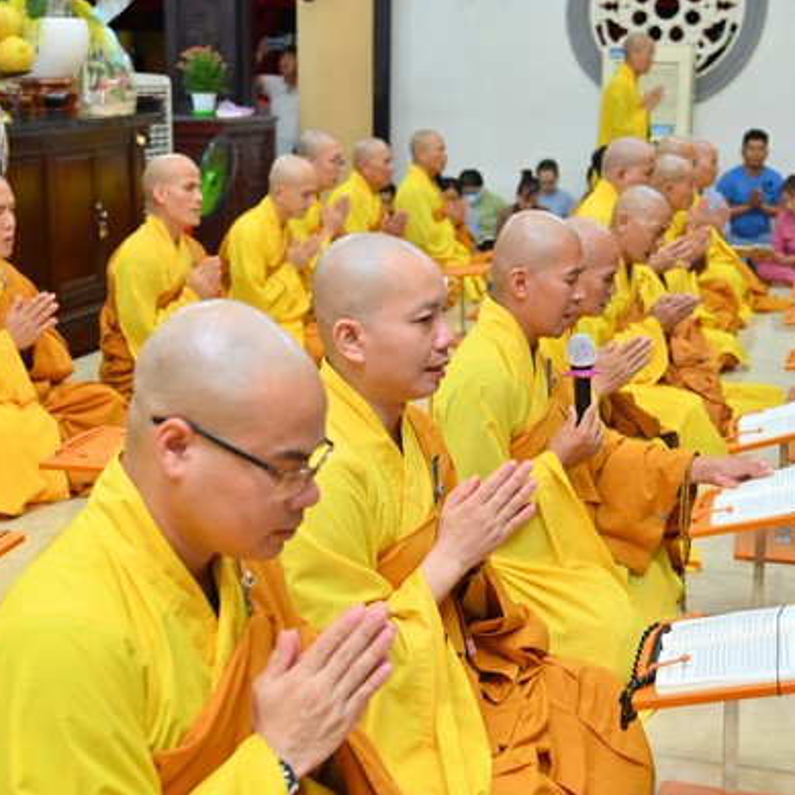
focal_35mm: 54
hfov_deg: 31.6
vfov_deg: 31.6
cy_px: 448
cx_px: 383
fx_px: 1403
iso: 1000
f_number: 4
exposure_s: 1/60
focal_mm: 38
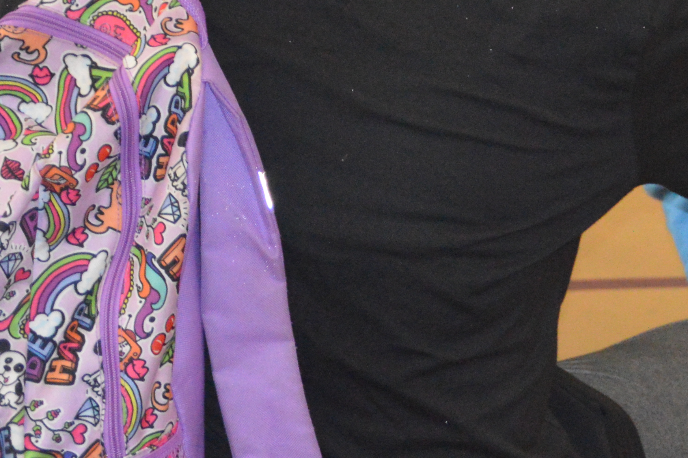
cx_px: 929
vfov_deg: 3.8
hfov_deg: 5.7
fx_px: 6912
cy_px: -86
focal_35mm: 362
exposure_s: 1/60
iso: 2200
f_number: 4.2
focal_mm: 70
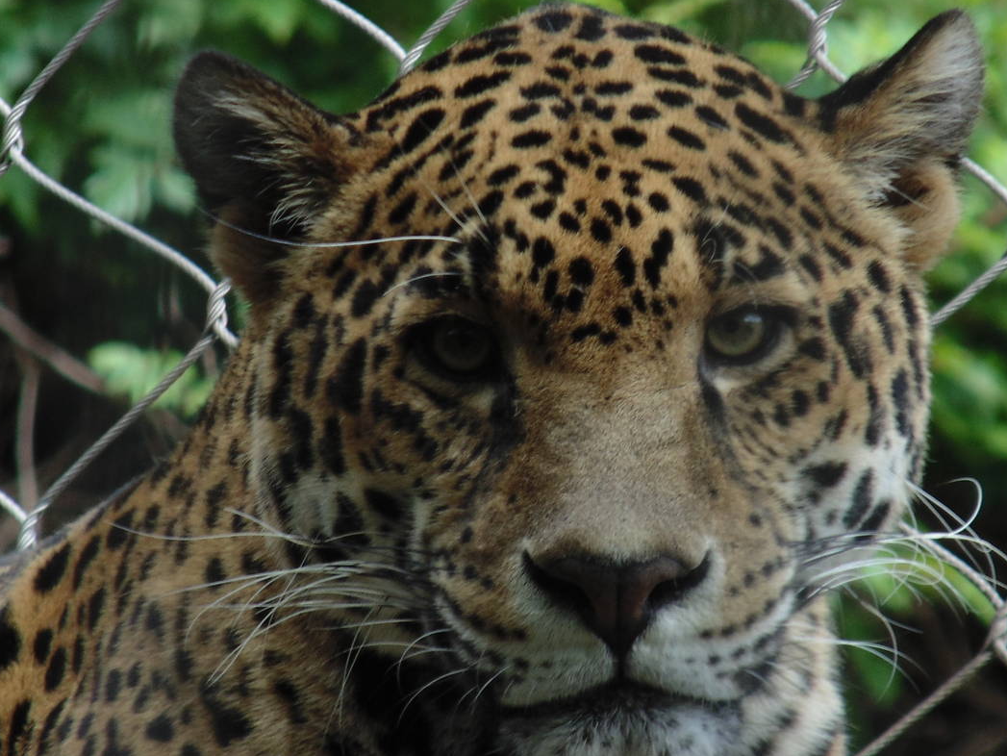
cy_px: 474
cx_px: 585
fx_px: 25783
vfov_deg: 1.7
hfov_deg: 2.2
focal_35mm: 886
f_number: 5.9
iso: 80
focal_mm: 104
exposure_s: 1/60
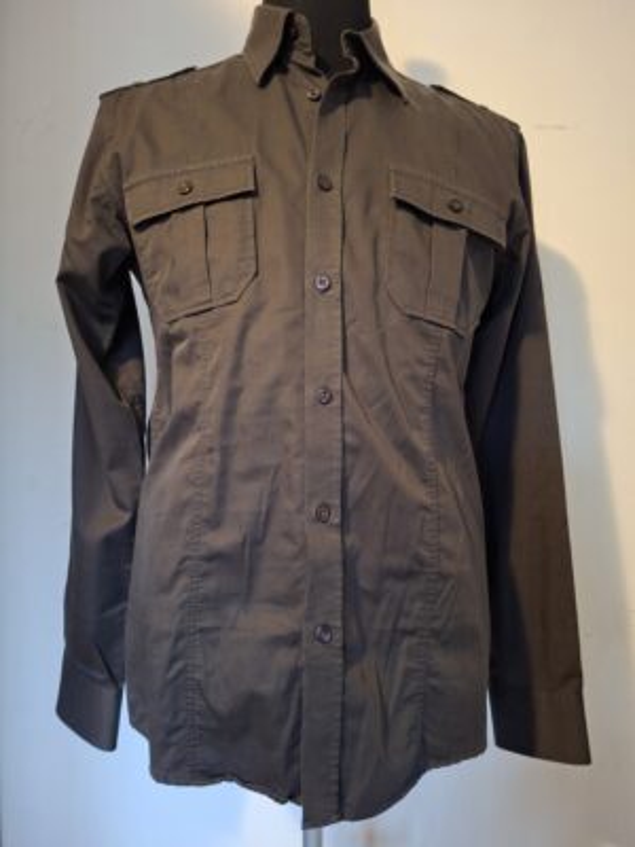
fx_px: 563
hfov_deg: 58.9
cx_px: 318
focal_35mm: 23
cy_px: 424
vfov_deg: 73.9
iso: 1000
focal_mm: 5.54
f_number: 1.8
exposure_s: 1/20
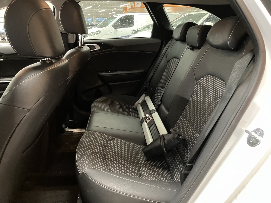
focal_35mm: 28
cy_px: 102
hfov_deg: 63.4
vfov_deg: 49.7
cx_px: 136
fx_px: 219
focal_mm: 3.99
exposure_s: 1/25
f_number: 1.8
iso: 640
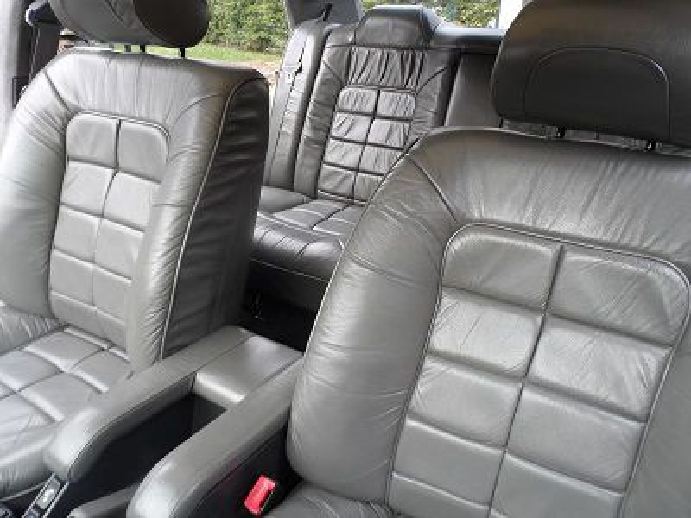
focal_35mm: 24
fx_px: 479
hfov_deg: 71.6
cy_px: 259
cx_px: 346
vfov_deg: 56.8
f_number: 3.2
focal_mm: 4
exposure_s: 1/30
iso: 80
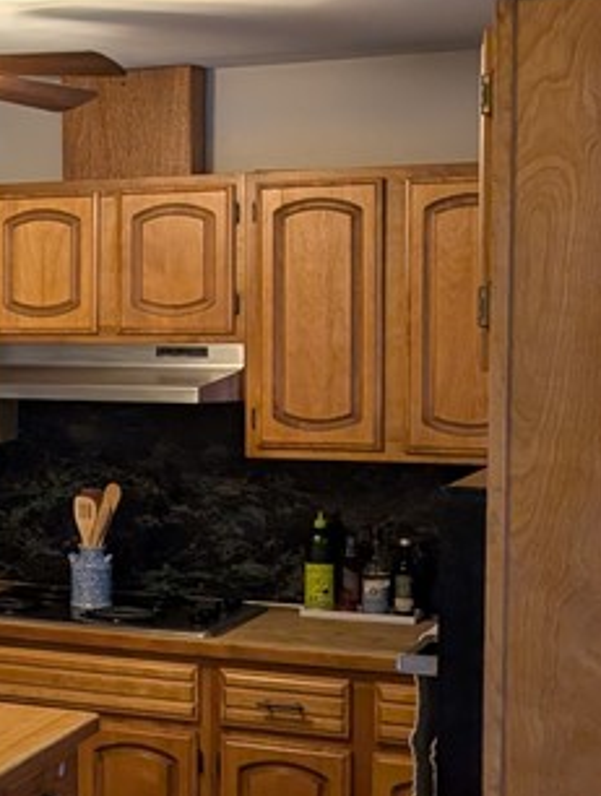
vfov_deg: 24.4
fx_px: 1844
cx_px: -314
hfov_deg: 16.7
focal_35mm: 80
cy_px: 394
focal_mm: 6.9
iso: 30
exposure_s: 1/71.1
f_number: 1.68
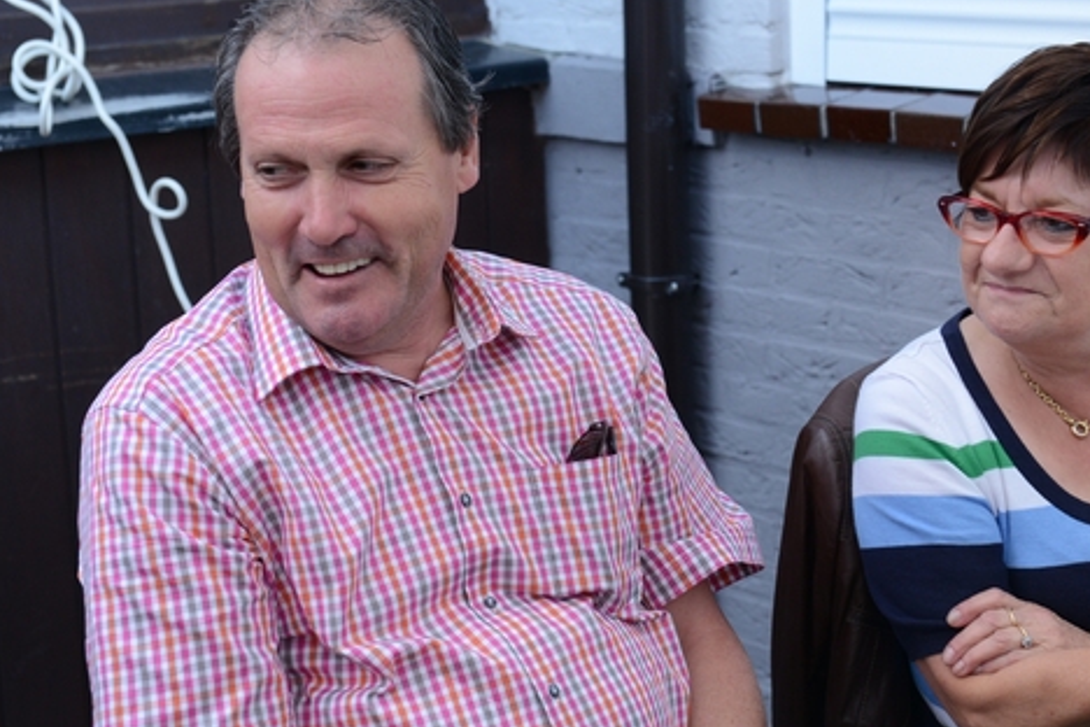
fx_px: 2331
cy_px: 403
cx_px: 613
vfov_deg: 17.7
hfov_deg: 26.3
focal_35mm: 77
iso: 1250
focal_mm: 60
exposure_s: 1/100
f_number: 5
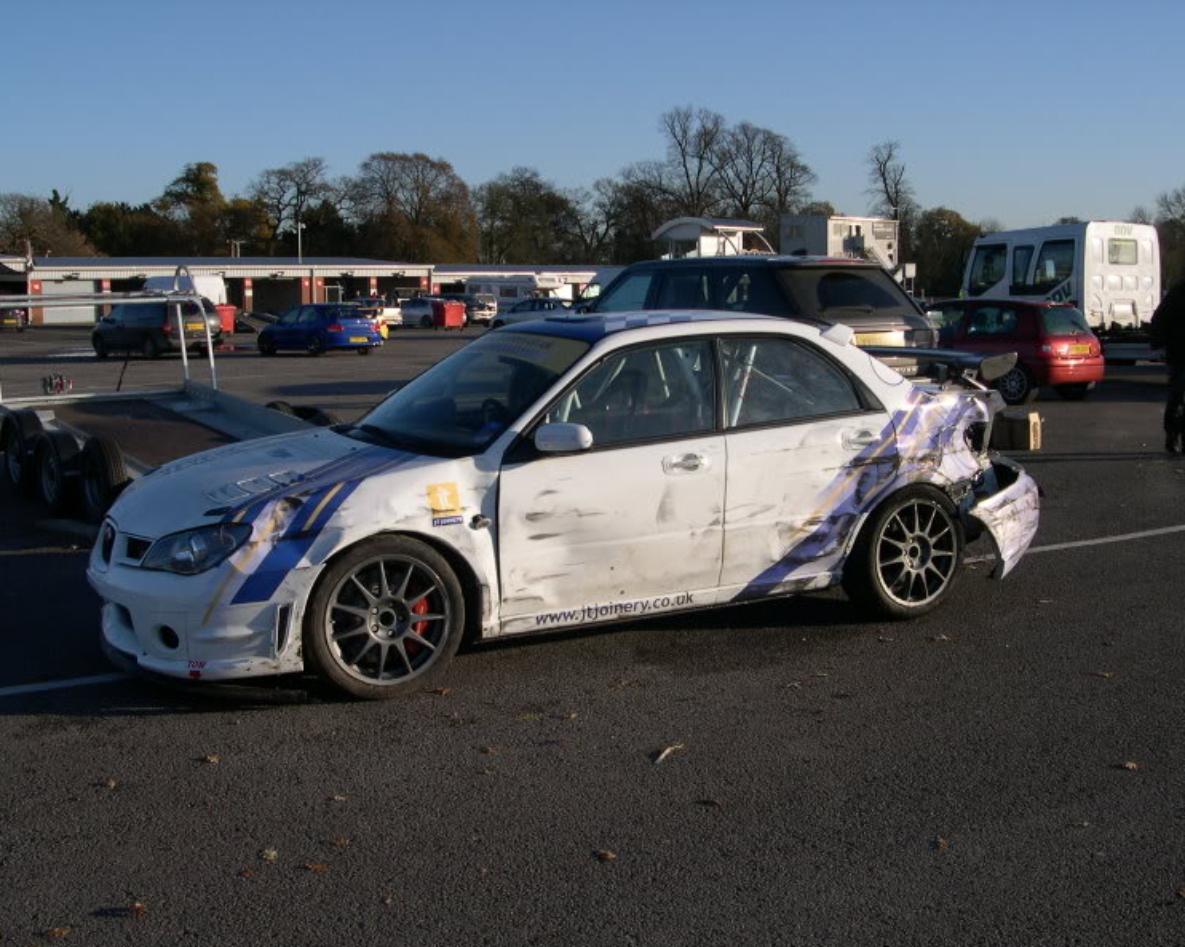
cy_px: 474
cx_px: 585
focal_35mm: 40
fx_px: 1402
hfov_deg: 45.8
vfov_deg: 37.3
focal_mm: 8
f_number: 7.6
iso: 100
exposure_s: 1/179
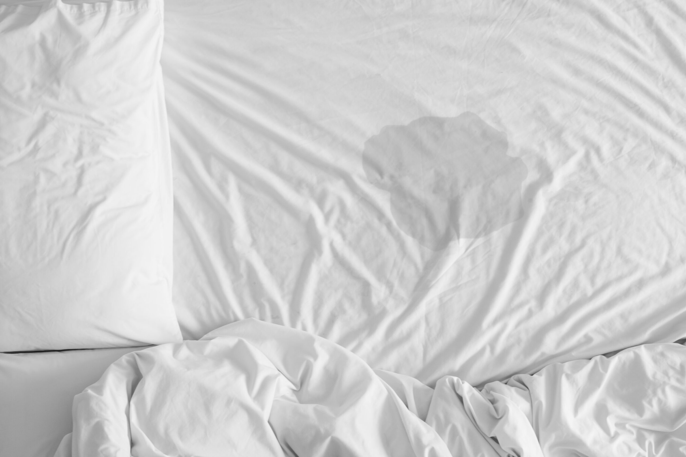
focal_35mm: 36
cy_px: 228
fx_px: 686
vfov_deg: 36.9
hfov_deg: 53.1
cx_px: 343
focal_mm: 24
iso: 100
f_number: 5.6
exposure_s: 1/80
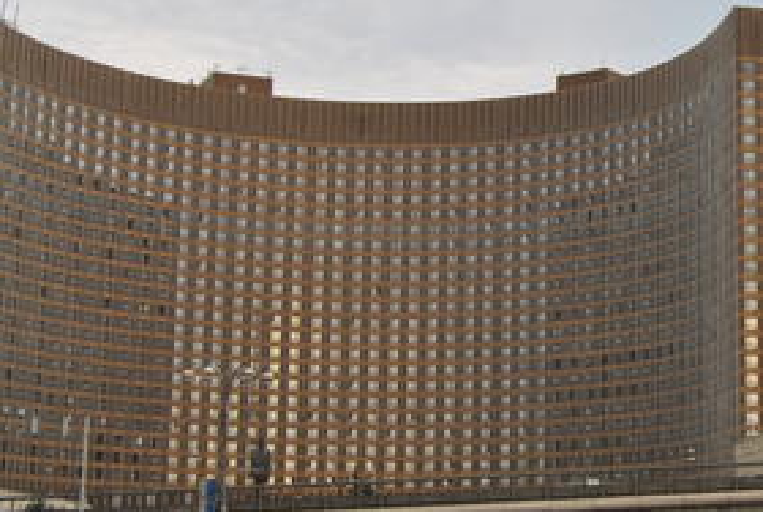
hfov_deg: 22.4
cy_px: 229
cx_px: 651
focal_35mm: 89
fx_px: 1890
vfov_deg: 15.4
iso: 180
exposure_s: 1/125
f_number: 5.6
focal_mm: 26
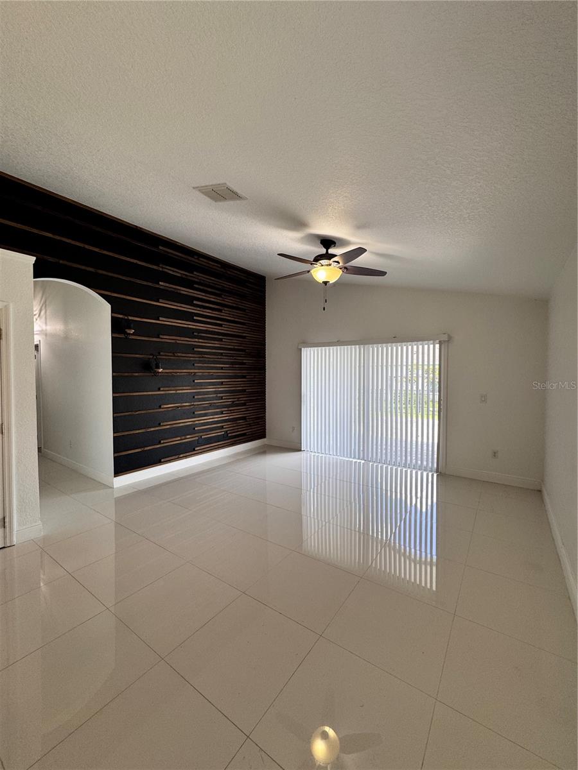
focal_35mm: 14
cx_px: 289
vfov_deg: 102.1
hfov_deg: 85.7
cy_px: 385
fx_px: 312
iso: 80
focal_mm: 2.22
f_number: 2.2
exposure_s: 1/120
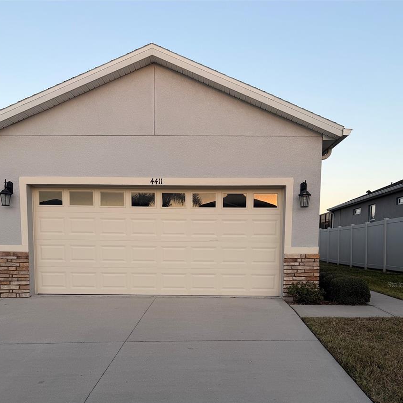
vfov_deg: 52.5
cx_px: 207
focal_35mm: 30
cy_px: 284
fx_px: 395
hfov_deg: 54.0
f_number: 1.78
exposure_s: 1/543
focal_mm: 6.76
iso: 80
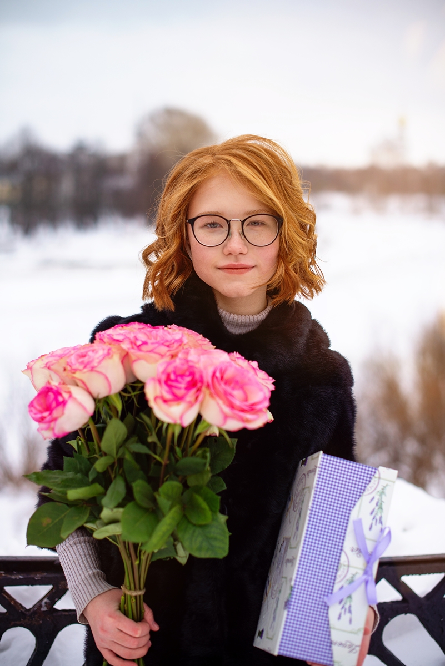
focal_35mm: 50
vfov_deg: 39.6
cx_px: 222
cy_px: 333
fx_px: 926
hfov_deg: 27.0
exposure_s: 1/640
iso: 100
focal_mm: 50
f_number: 2.2
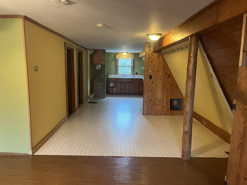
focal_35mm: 26
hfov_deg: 67.3
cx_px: 124
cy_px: 92
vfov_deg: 53.1
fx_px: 186
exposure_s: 1/40
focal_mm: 5.1
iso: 400
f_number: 1.6
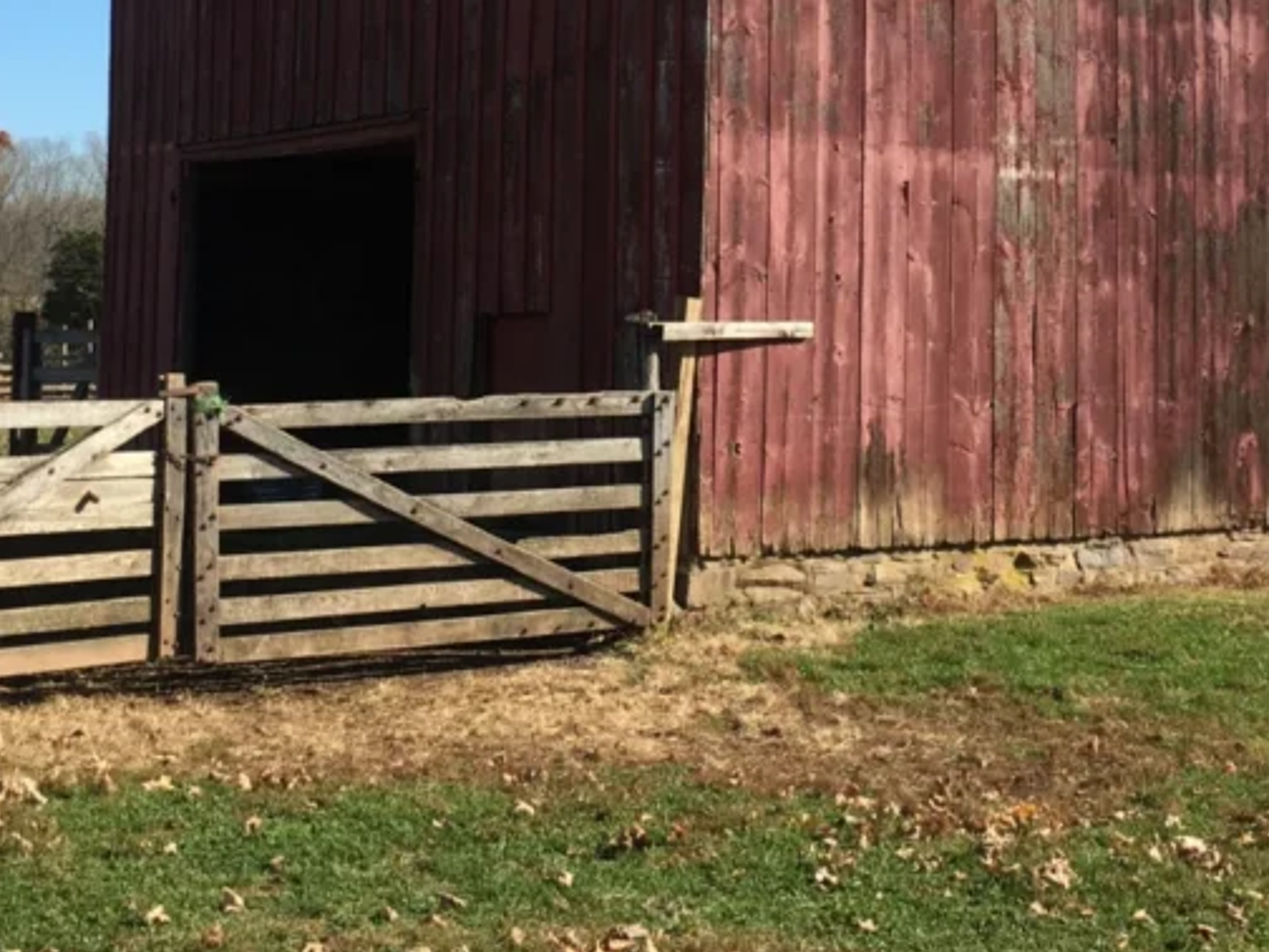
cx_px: 755
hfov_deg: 28.1
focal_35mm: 69
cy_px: 126
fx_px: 2529
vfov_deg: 20.9
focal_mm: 4.15
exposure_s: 1/962
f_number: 2.2
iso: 25
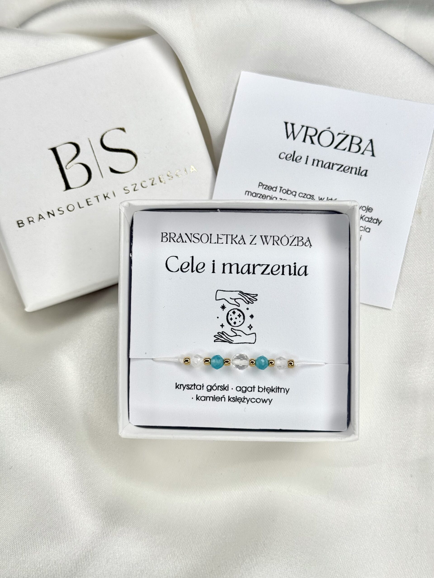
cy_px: 289
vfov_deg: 39.7
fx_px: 802
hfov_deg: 30.3
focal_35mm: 48
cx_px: 217
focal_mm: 6.76
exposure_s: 1/1429
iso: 64
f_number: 1.78
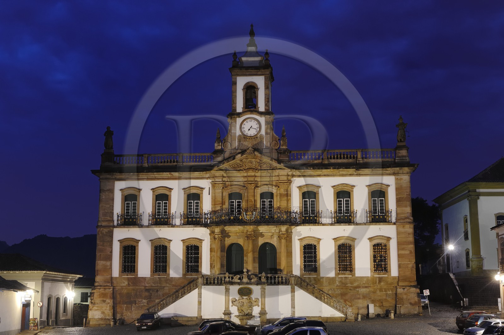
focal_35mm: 48
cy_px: 168
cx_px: 252
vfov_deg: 28.0
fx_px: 671
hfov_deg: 41.2
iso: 100
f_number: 6.3
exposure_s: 3
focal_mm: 32
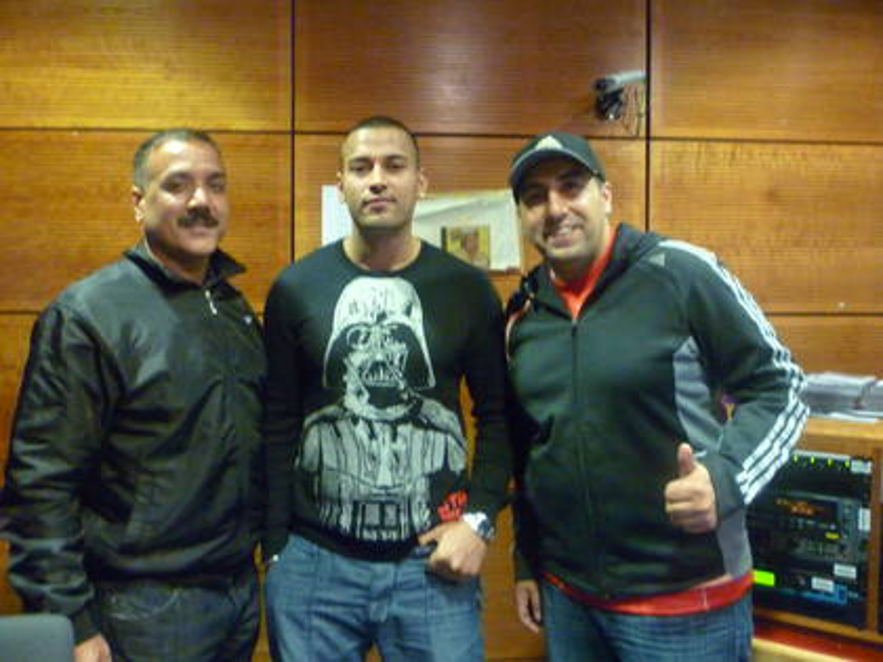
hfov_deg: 61.7
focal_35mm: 29
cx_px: 442
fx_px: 740
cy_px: 331
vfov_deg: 48.2
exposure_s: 1/8
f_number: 3.3
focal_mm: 5.2
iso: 800
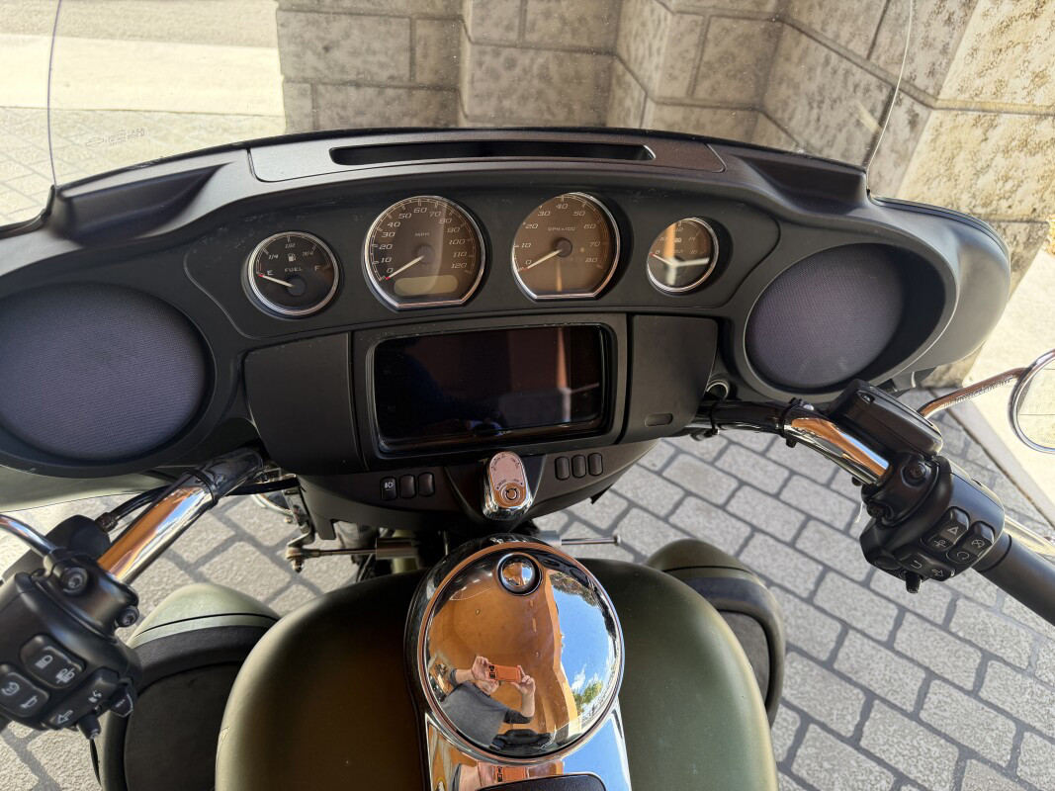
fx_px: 731
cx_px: 528
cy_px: 396
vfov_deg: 56.8
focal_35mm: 24
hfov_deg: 71.6
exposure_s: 1/387
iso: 100
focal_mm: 6.76
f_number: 1.78
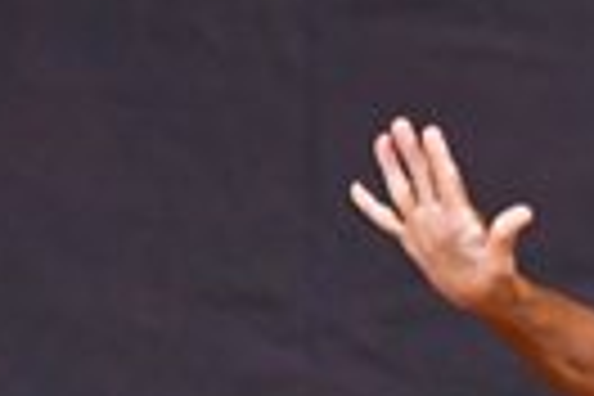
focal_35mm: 1678
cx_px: 925
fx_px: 27685
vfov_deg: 0.8
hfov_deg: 1.2
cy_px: 1012
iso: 5000
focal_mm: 190
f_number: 5.6
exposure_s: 1/400
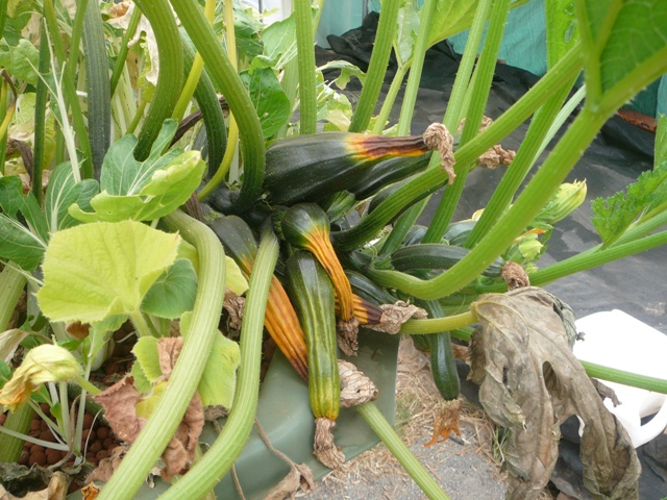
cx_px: 334
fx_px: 674
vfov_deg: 40.7
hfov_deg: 52.6
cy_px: 250
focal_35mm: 35
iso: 80
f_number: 2.8
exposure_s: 1/60
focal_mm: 5.2
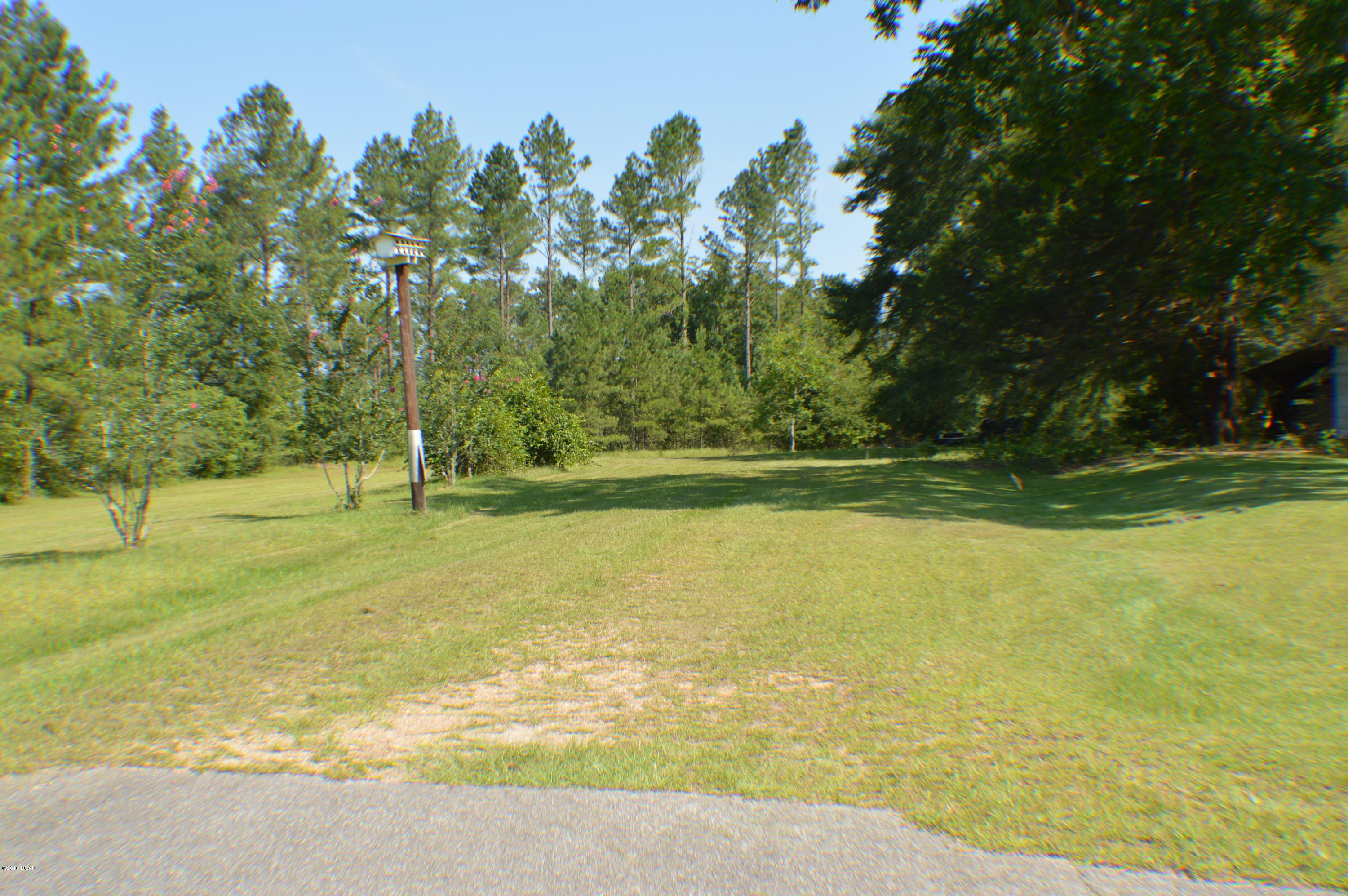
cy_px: 448
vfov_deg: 26.4
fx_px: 1908
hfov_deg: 38.9
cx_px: 674
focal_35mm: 51
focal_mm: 34
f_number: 5.6
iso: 100
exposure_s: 1/200
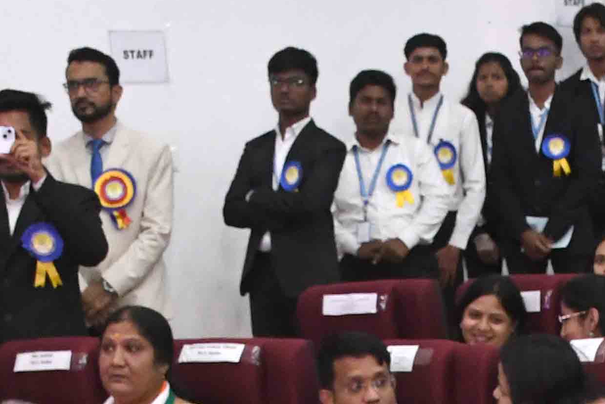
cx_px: 704
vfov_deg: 8.4
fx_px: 2609
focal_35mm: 155
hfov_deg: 12.9
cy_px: 835
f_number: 5.6
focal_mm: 23
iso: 3200
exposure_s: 1/60
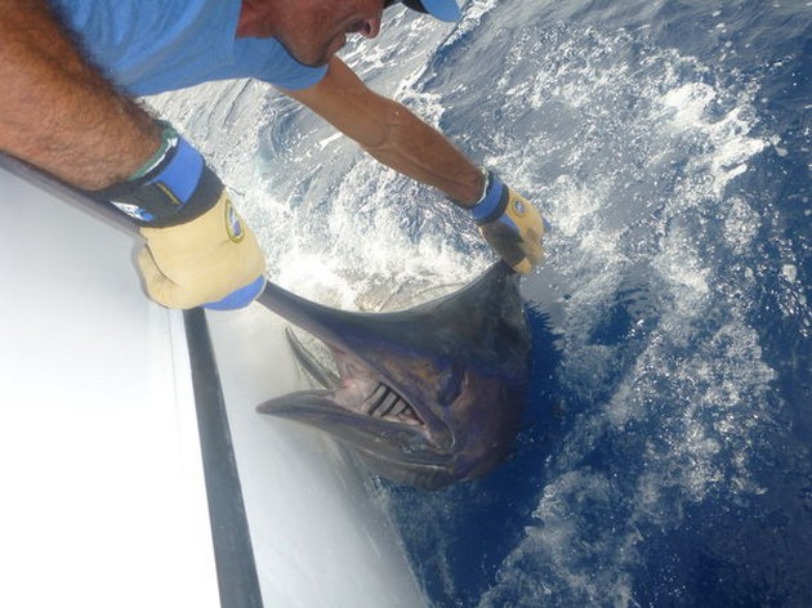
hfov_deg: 63.5
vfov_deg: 49.7
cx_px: 406
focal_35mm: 28
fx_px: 657
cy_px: 304
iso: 100
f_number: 3.3
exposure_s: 1/500
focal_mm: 4.9
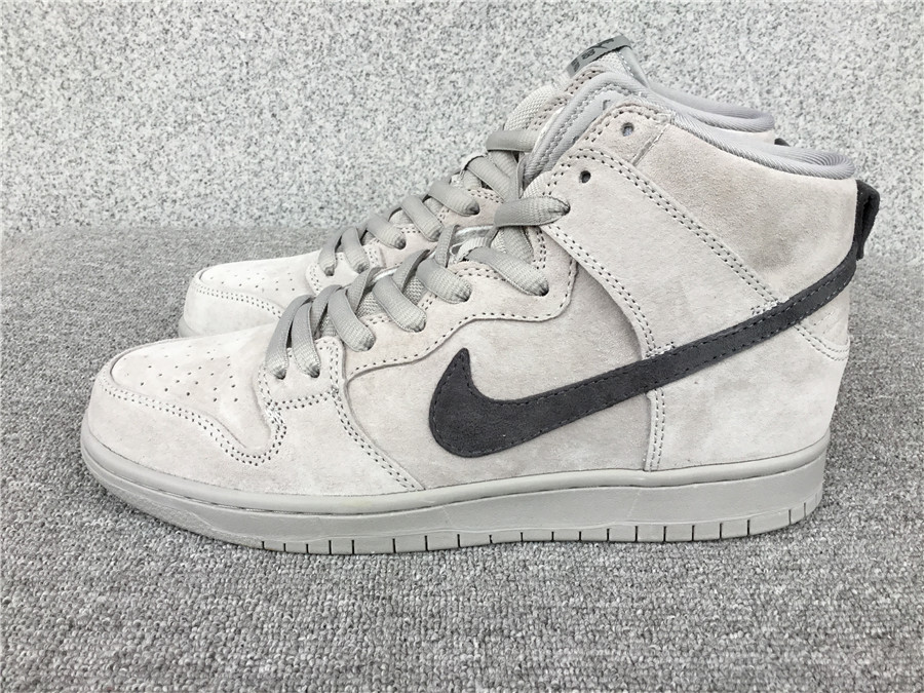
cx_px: 462
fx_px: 827
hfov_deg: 58.4
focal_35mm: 31
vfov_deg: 45.4
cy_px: 346
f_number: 2.4
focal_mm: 3.3
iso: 40
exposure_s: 1/100
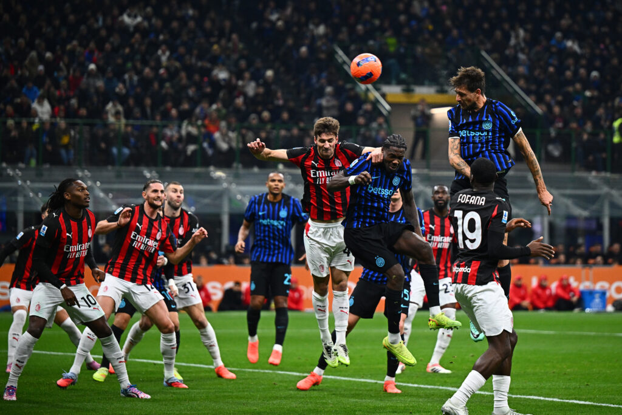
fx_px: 2419
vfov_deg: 9.8
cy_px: 208
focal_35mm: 140
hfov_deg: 14.7
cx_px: 311
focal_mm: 140
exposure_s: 1/1600
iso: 2000
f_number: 2.8
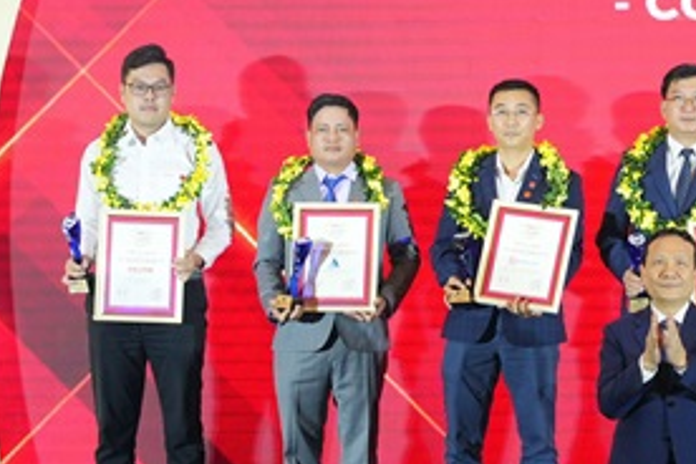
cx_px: 862
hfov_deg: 8.0
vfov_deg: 5.4
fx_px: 4910
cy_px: 53
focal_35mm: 254
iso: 500
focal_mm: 70
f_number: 3.5
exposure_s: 1/160
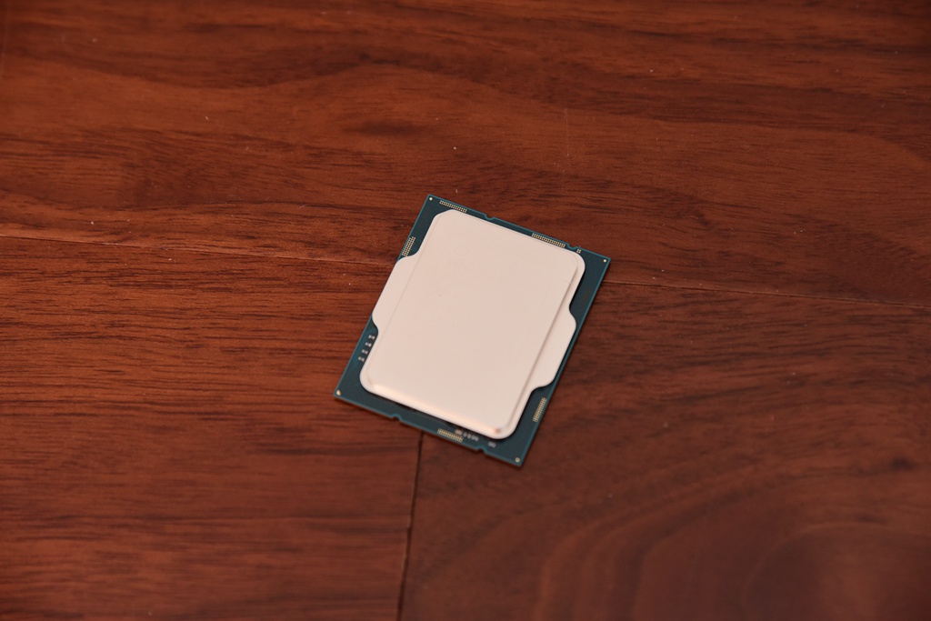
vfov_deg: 11.4
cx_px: 466
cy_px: 310
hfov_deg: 17.1
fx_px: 3104
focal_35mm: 120
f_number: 5.6
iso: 1600
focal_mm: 120
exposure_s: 1/60
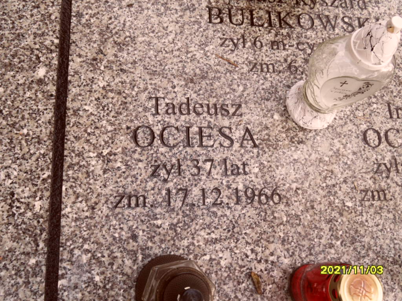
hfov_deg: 56.8
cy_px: 150
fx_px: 372
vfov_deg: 44.2
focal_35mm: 32
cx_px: 201
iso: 80
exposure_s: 1/90
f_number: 3.4
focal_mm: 5.3
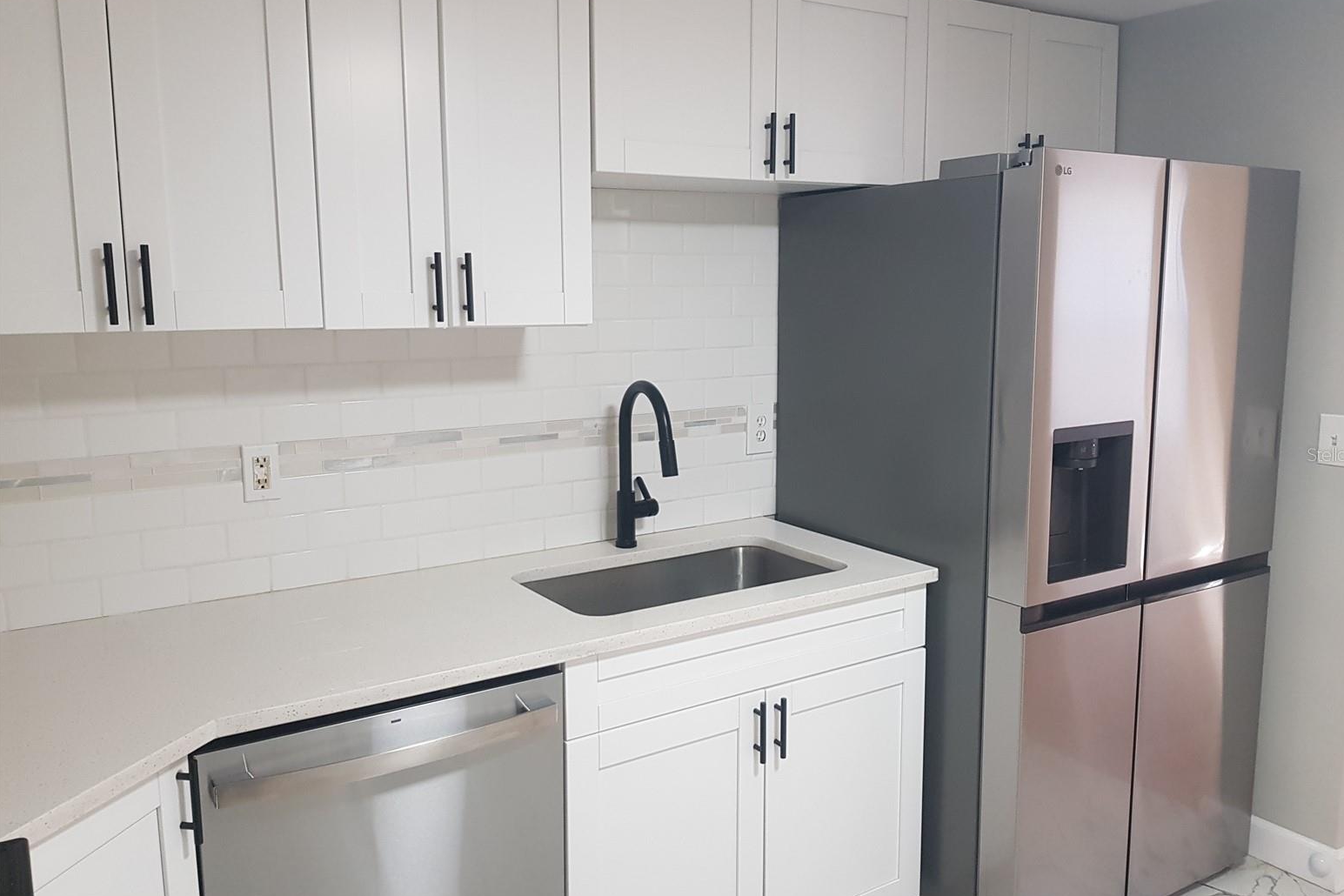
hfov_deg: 65.5
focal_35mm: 28
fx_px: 1045
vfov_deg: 46.4
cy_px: 454
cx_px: 693
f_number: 1.7
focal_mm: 4.3
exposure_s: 1/30
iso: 160
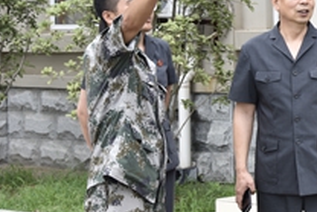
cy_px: 44
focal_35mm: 144
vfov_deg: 9.5
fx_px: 1269
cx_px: 428
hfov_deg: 13.6
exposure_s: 1/50
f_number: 6.3
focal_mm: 50
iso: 180
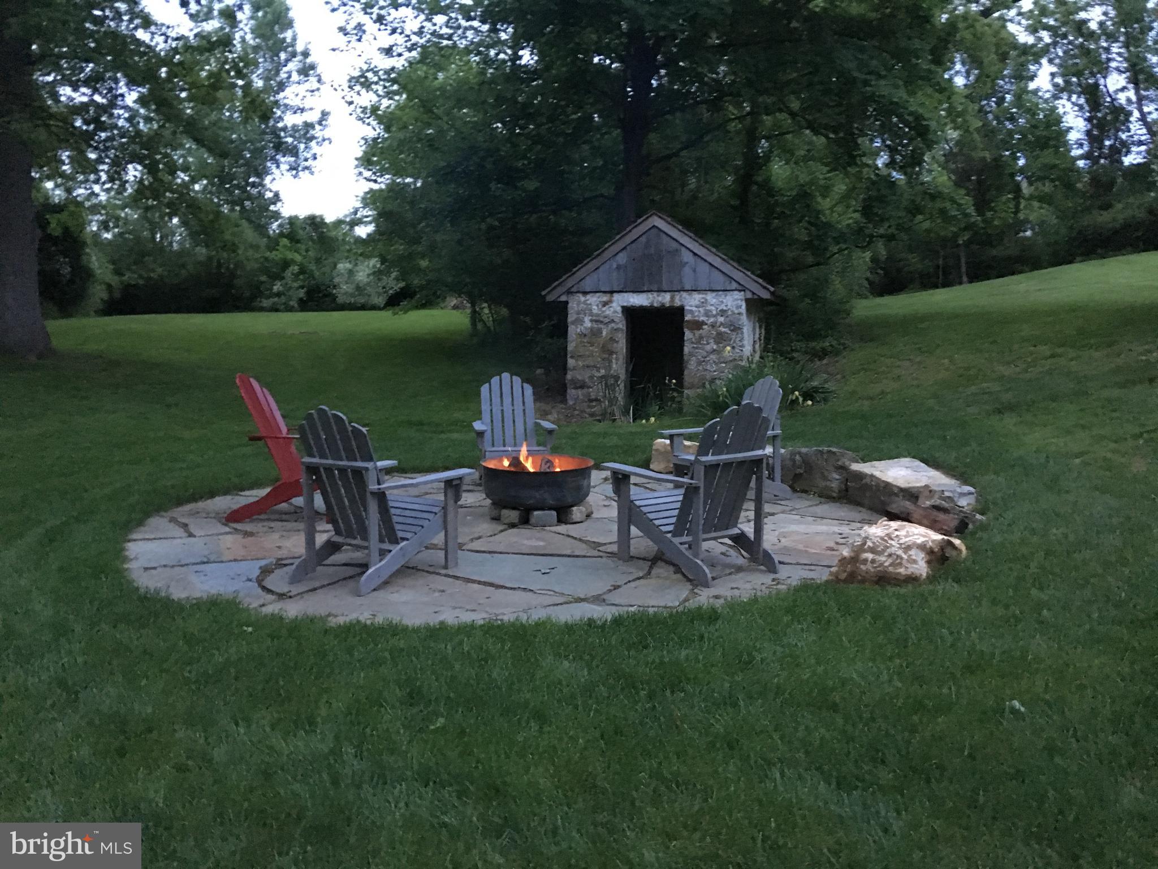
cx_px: 579
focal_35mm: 29
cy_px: 434
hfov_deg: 61.7
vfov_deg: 48.2
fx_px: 970
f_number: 2.2
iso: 400
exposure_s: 1/15
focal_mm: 4.15
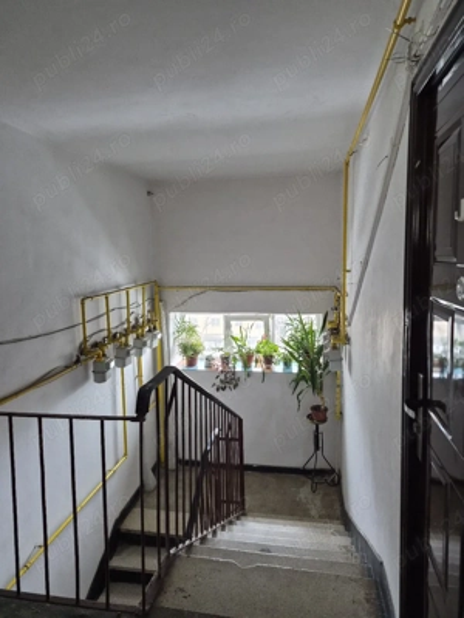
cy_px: 309
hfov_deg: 58.9
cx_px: 232
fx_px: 411
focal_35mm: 23
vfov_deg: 73.9
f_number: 1.8
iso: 250
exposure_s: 1/100
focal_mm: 5.4
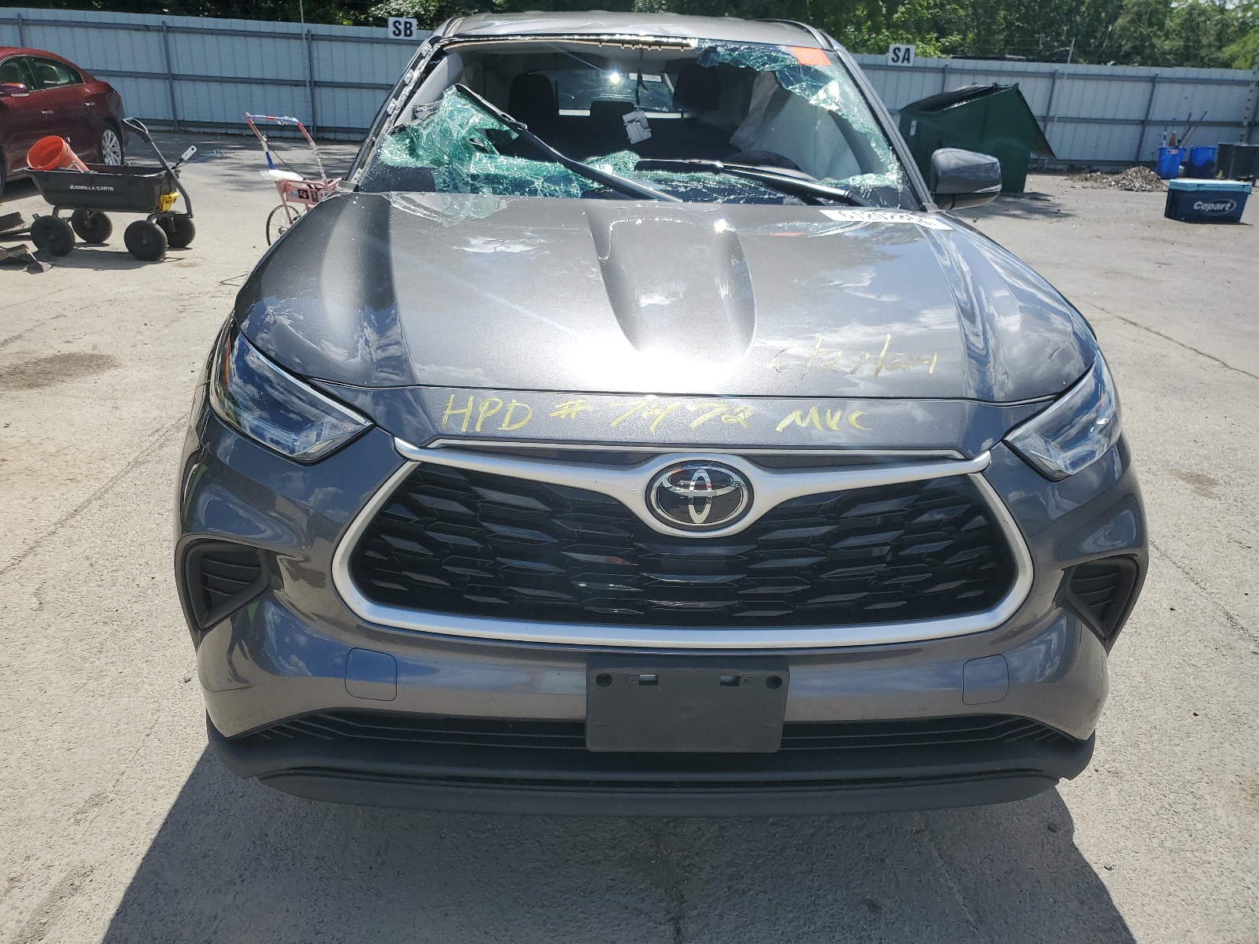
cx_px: 630
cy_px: 472
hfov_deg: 67.3
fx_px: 946
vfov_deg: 53.1
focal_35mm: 26
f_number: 1.5
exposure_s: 1/3333
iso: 50
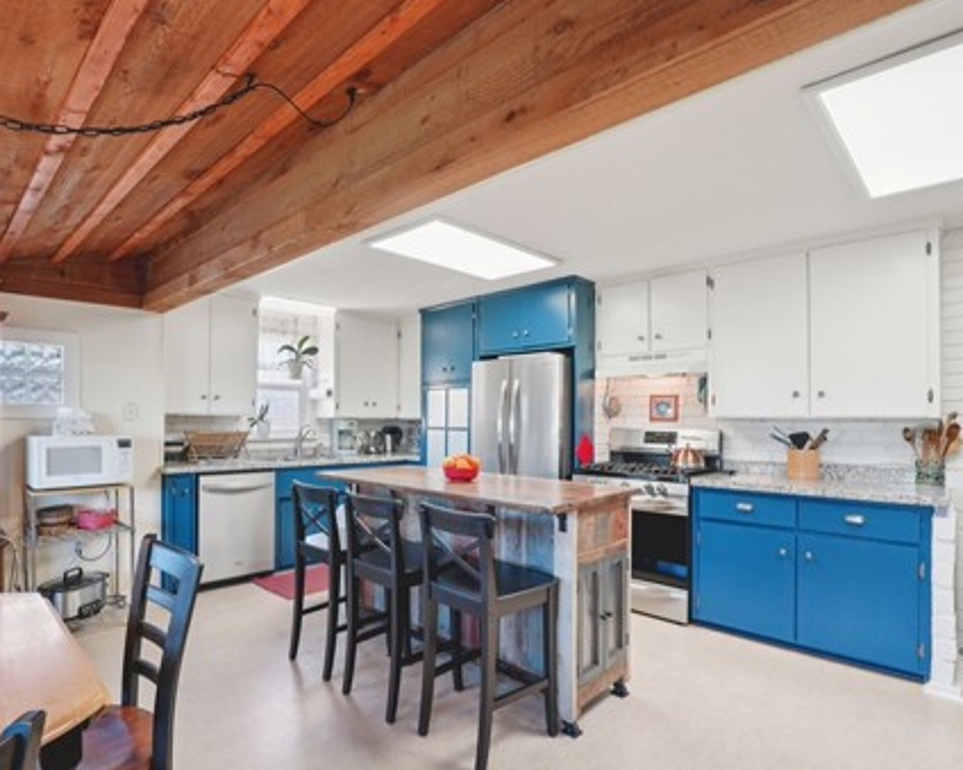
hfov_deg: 88.8
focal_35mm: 17
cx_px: 397
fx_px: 484
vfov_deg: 77.0
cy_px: 384
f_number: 8
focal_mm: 12
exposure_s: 1/13
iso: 400
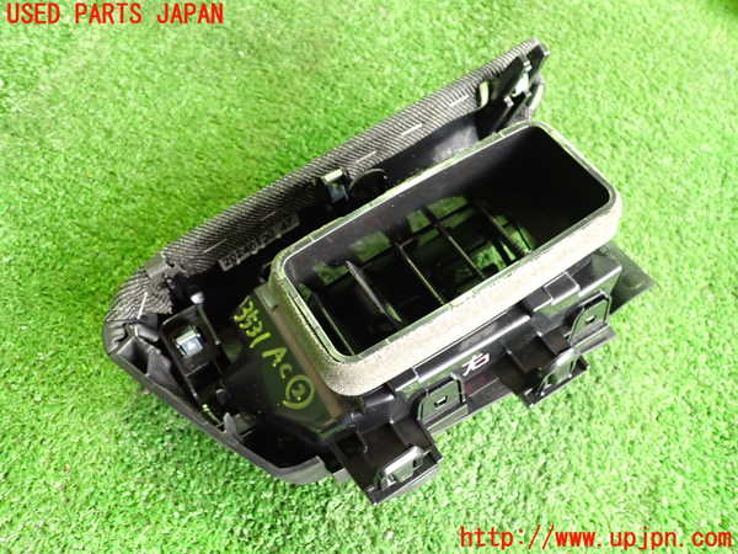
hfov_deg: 60.0
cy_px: 277
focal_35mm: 30
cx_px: 369
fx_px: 640
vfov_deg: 46.8
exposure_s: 1/30
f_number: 2.3
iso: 640
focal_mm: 5.4
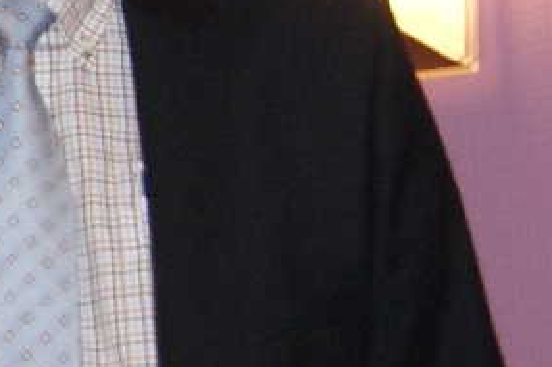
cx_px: -1227
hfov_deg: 5.4
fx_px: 5384
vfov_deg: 3.9
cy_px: -115
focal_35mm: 351
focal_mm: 35
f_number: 5
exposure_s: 1/60
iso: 400
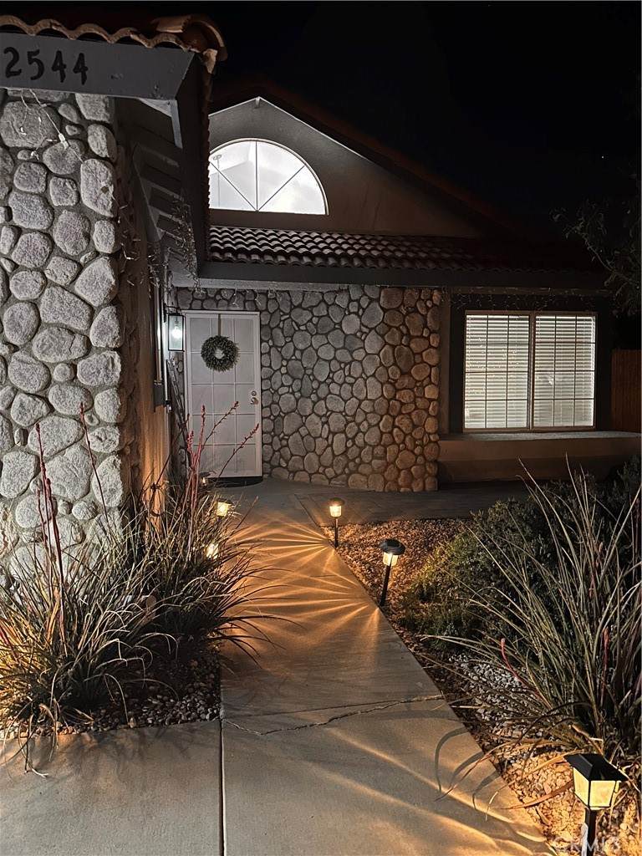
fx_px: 593
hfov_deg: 56.8
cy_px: 428
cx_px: 321
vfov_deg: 71.6
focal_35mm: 24
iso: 1250
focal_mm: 6.86
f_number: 1.78
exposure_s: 1/9
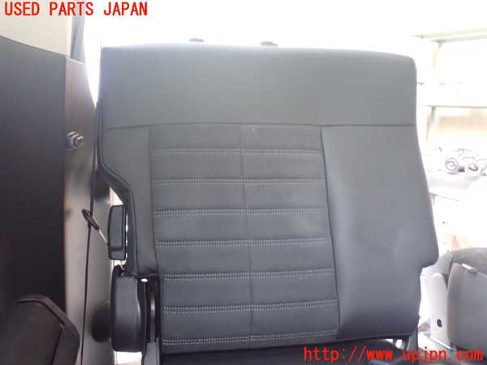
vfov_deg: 39.7
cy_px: 182
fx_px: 506
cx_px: 244
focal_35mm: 36
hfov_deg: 51.4
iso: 800
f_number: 2.5
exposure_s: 1/30
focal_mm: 6.37
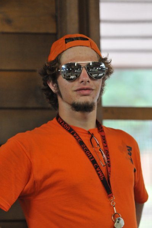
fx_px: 933
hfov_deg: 9.3
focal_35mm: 147
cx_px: 76
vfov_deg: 14.0
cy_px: 114
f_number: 2.8
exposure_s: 1/100
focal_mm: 98
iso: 1600
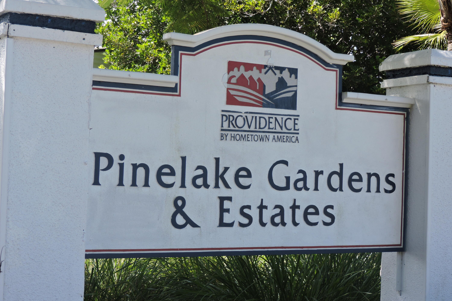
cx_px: 226
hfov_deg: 27.7
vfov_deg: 18.7
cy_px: 145
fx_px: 917
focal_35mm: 73
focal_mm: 12.5
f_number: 3.9
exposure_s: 1/250
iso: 100
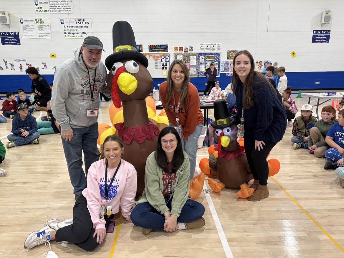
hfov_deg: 67.3
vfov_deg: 53.1
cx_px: 172
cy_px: 129
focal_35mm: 26
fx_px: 258
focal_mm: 5.96
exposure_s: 1/120
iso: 125
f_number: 1.6
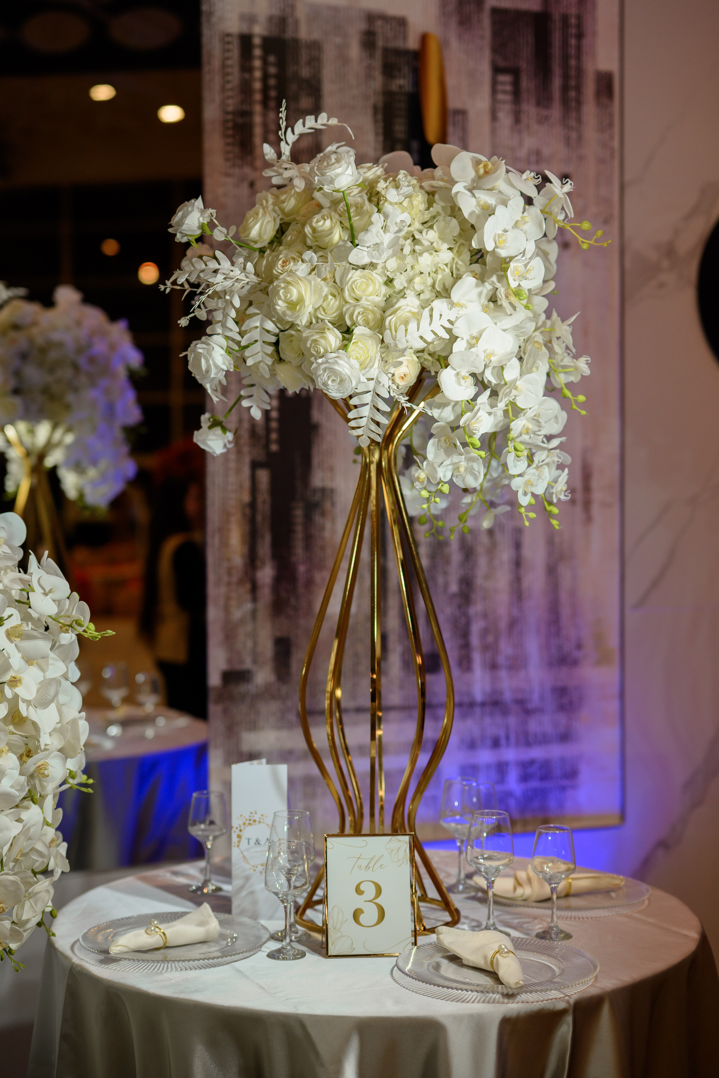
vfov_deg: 36.2
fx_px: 1647
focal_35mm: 55
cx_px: 375
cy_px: 512
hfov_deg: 24.6
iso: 160
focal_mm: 50
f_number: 1.8
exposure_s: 1/1250
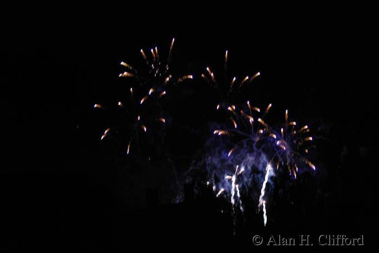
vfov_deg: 10.2
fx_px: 1422
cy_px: 126
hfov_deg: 15.2
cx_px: 190
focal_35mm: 135
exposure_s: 1/30
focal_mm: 90
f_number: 5.3
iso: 400
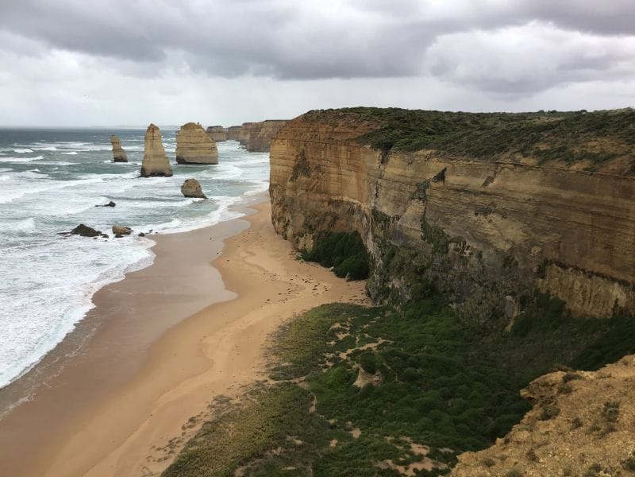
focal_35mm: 31
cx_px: 318
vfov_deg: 45.4
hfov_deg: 58.4
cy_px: 238
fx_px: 569
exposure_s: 1/152
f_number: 2.4
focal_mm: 3.3
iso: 25
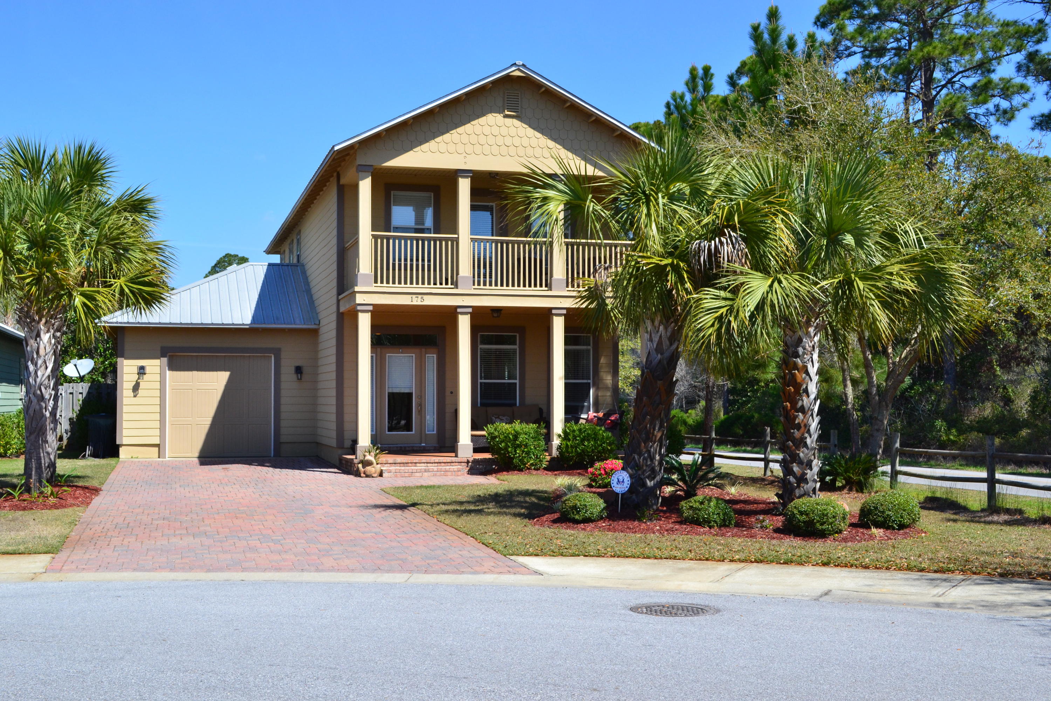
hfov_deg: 46.4
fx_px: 1226
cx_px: 526
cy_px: 350
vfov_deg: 31.9
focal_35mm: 42
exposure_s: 1/400
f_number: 11
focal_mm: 28
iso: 400
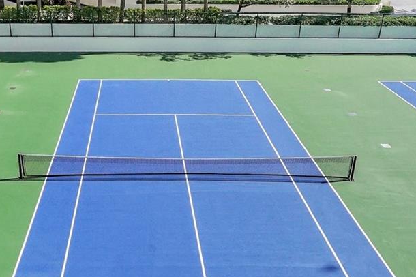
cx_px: 136
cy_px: 119
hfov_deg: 45.7
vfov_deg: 31.8
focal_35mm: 42
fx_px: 485
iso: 640
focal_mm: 16
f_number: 13
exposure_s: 1/640
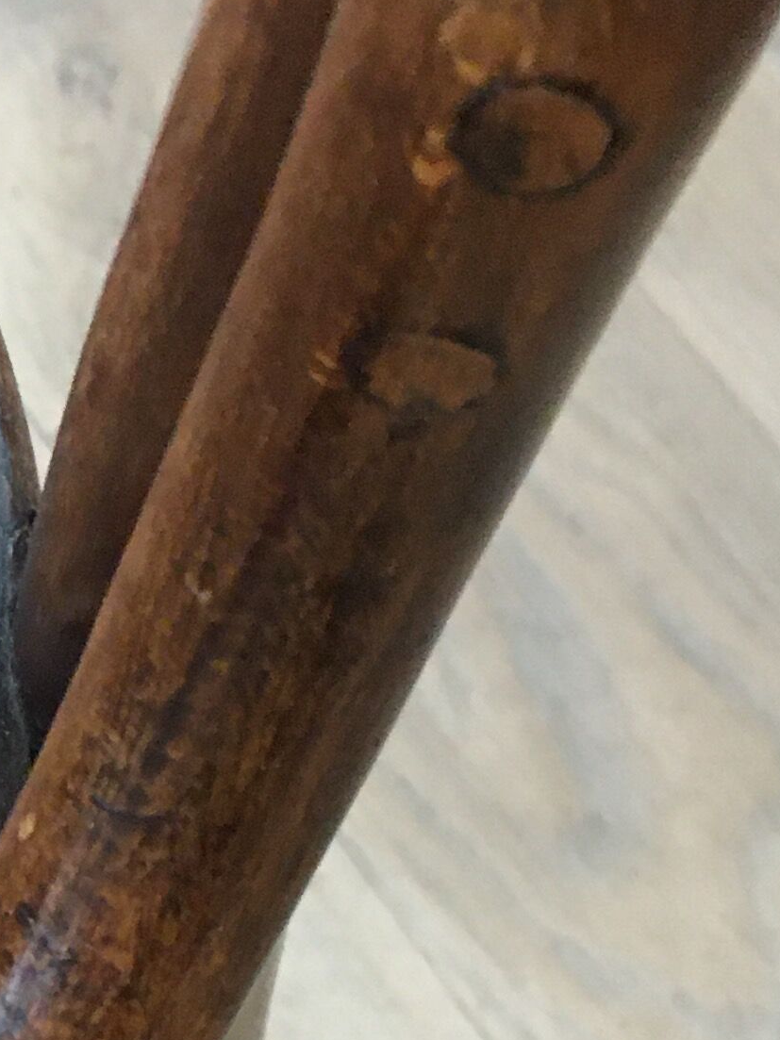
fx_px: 3185
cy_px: 865
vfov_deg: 18.3
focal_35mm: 106
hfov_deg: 13.3
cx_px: -307
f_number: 2.2
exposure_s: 1/20
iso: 200
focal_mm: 4.15
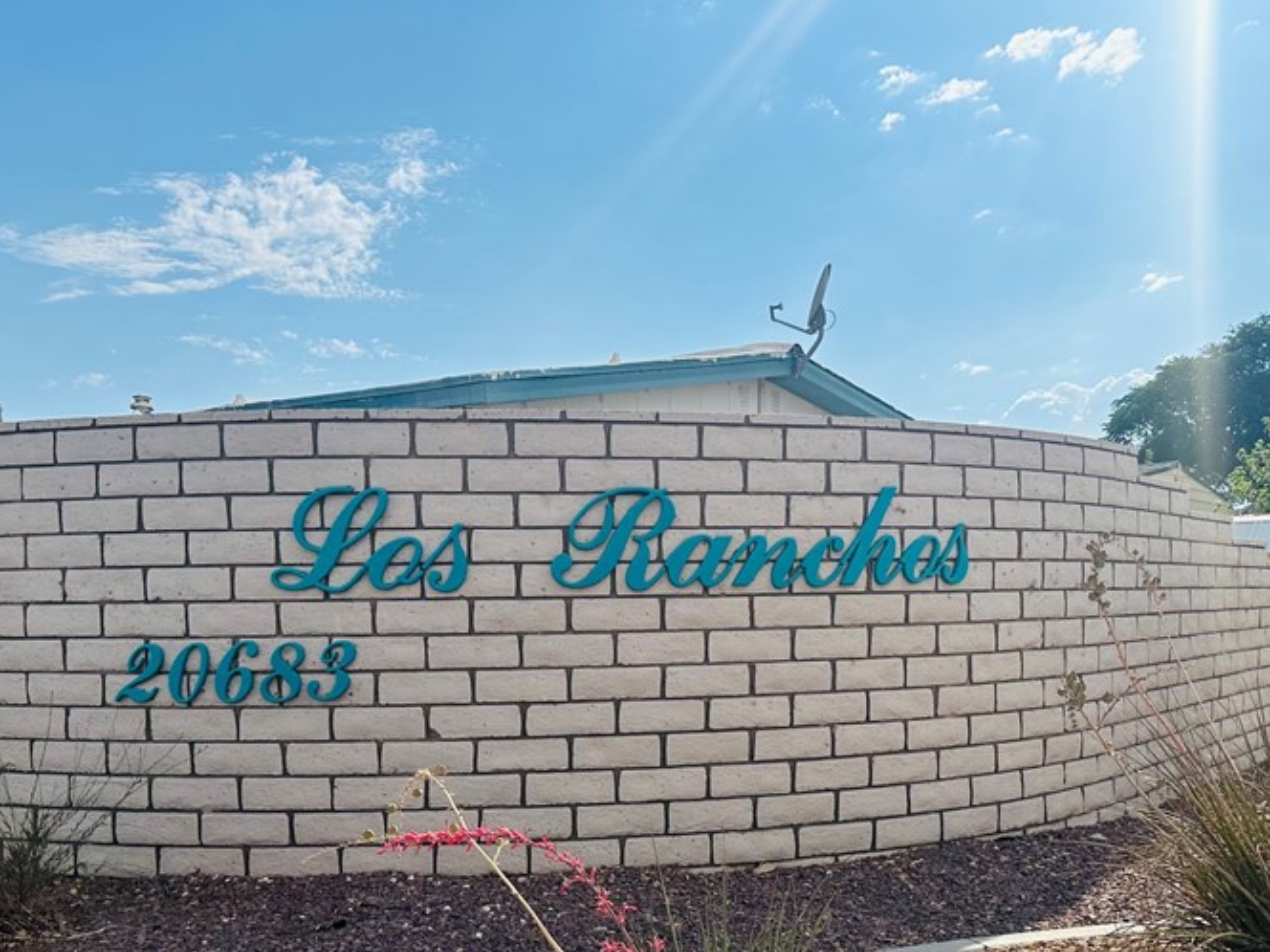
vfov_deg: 38.0
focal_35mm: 37
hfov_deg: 50.1
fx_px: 1357
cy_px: 671
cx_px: 694
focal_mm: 6.86
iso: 80
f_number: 1.78
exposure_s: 1/9709
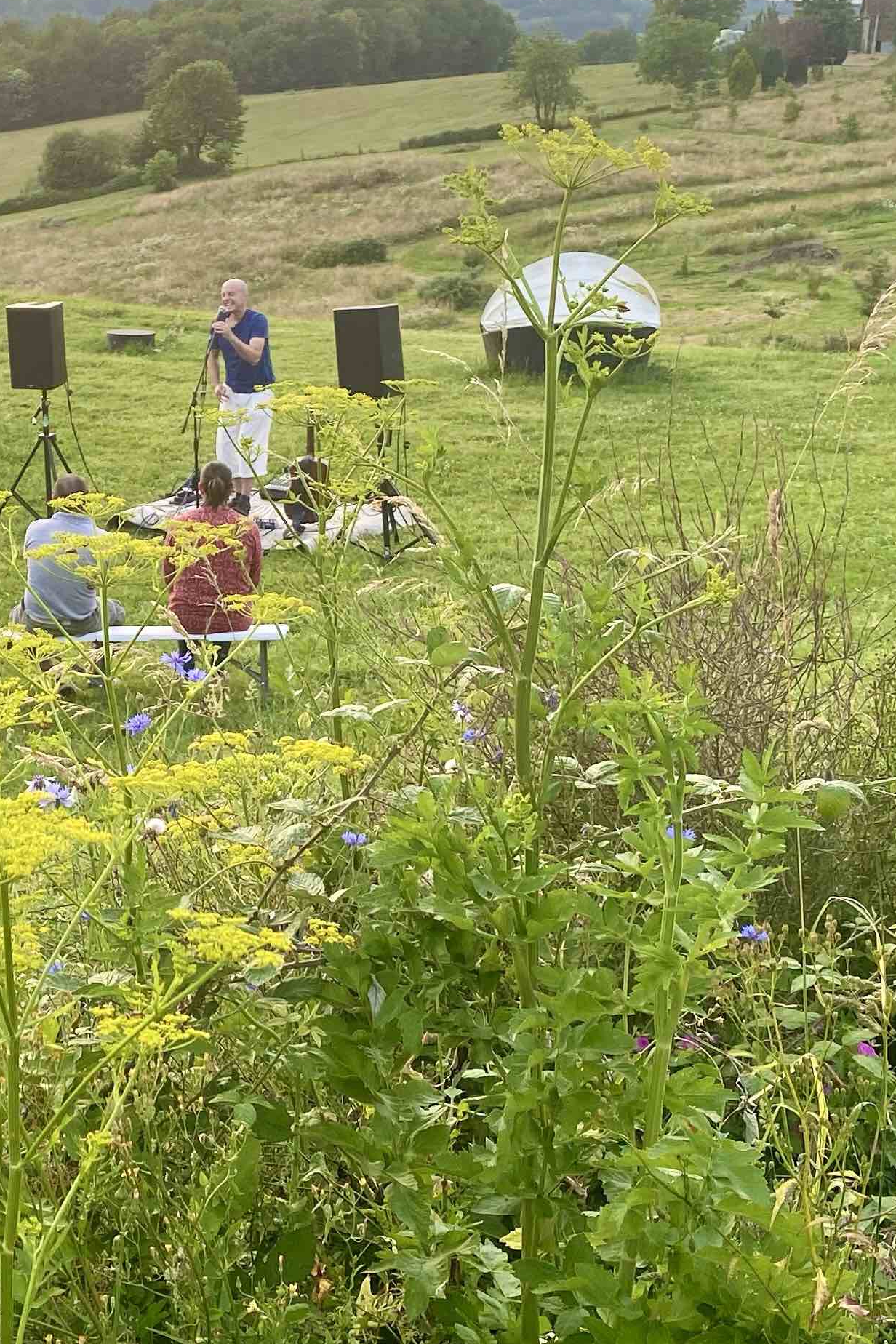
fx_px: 2202
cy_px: 530
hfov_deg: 22.4
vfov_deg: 33.8
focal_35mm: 59
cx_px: 66
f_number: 1.8
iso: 32
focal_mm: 4.25
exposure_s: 1/136
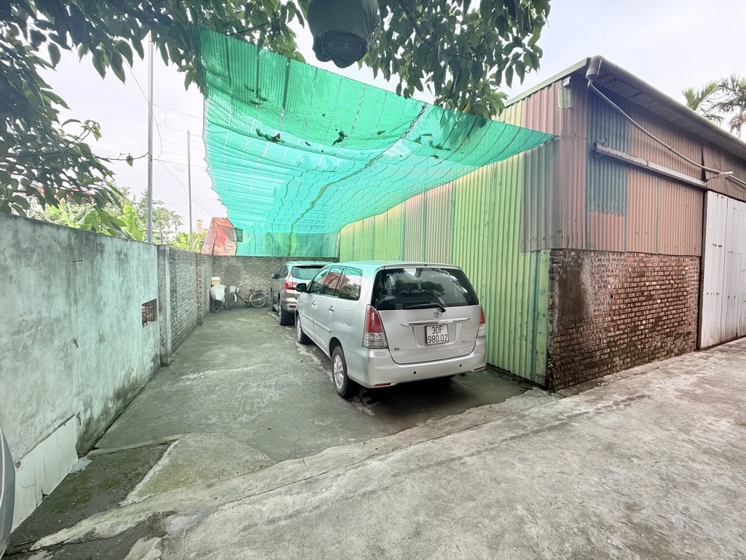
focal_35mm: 14
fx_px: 302
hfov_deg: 102.1
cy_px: 280
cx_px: 373
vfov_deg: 85.7
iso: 64
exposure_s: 1/148
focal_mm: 2.22
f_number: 2.2
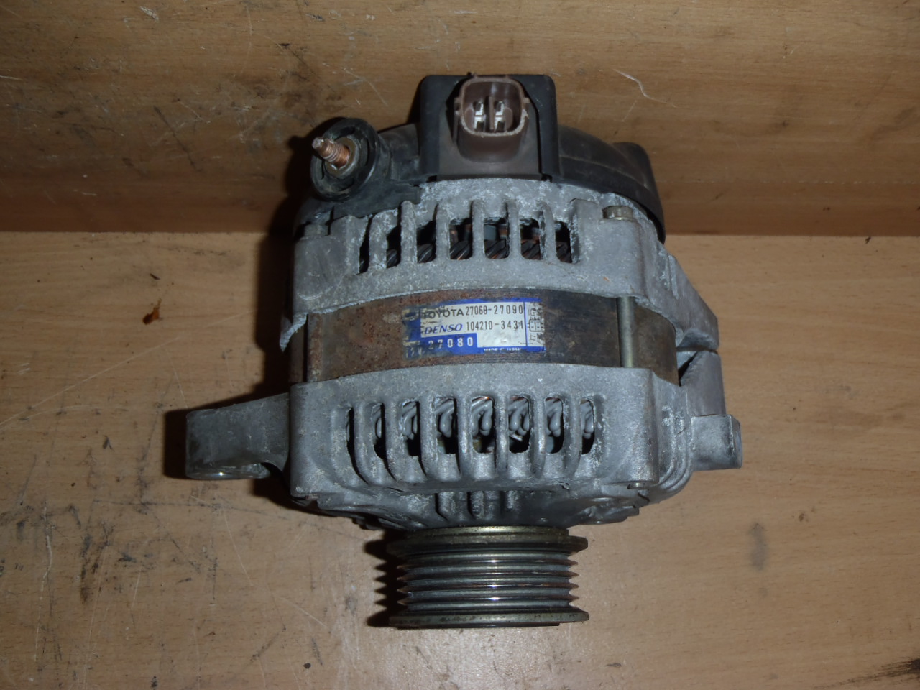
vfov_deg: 37.7
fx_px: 1010
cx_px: 460
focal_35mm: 38
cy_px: 345
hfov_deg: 49.0
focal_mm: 6.83
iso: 100
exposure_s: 1/40
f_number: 4.6
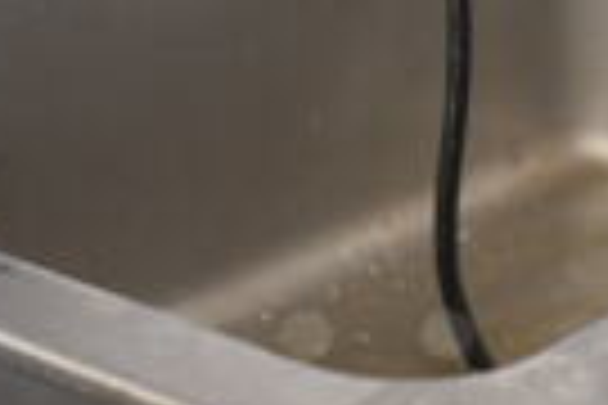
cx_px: 446
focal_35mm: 122
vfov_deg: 11.0
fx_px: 2060
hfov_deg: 16.7
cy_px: 518
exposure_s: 1/125
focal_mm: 18
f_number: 3.5
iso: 1250
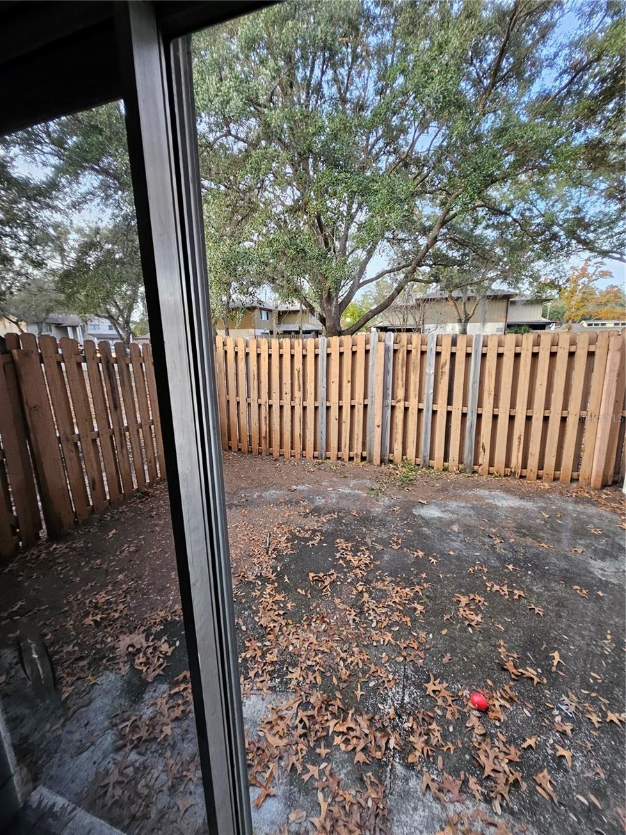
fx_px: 313
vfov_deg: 106.2
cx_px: 313
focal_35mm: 13
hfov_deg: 89.9
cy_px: 418
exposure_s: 1/77.4
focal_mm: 1.74
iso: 80
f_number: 2.2
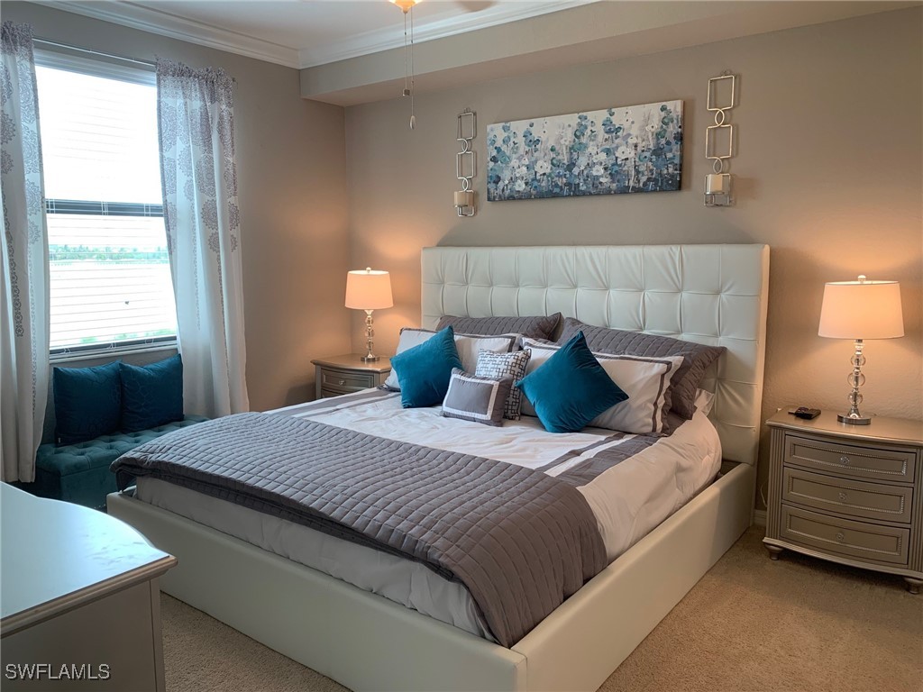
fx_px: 693
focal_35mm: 26
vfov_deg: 53.1
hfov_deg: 67.3
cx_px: 462
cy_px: 346
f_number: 1.8
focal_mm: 4.25
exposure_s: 1/120
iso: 80
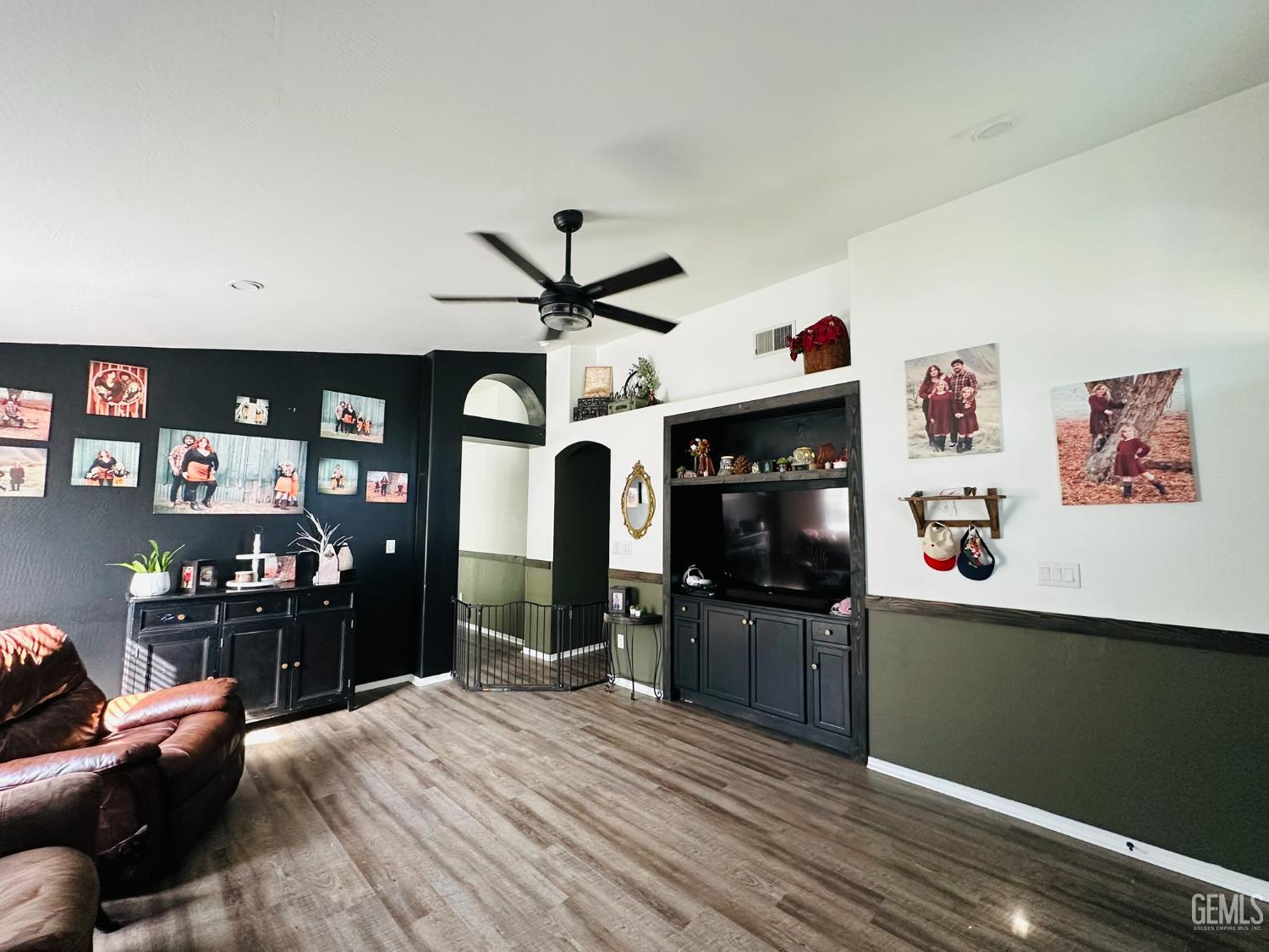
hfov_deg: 102.1
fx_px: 513
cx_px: 634
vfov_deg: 85.7
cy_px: 476
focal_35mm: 14
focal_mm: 2.22
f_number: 2.2
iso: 320
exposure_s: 1/93
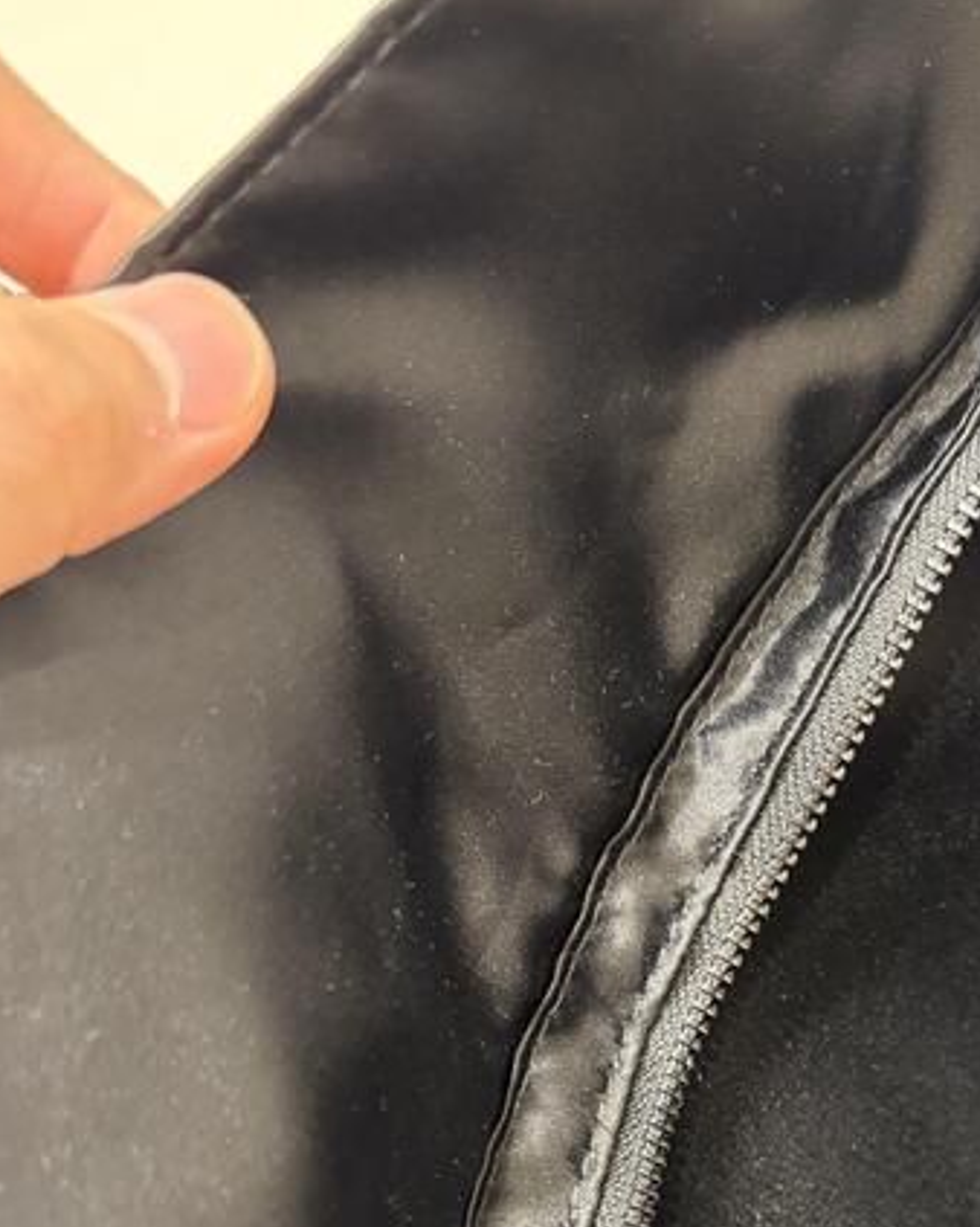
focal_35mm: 48
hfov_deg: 30.6
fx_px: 1742
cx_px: 794
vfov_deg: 36.5
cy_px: 1088
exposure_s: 1/42
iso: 500
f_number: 1.6
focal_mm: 5.96
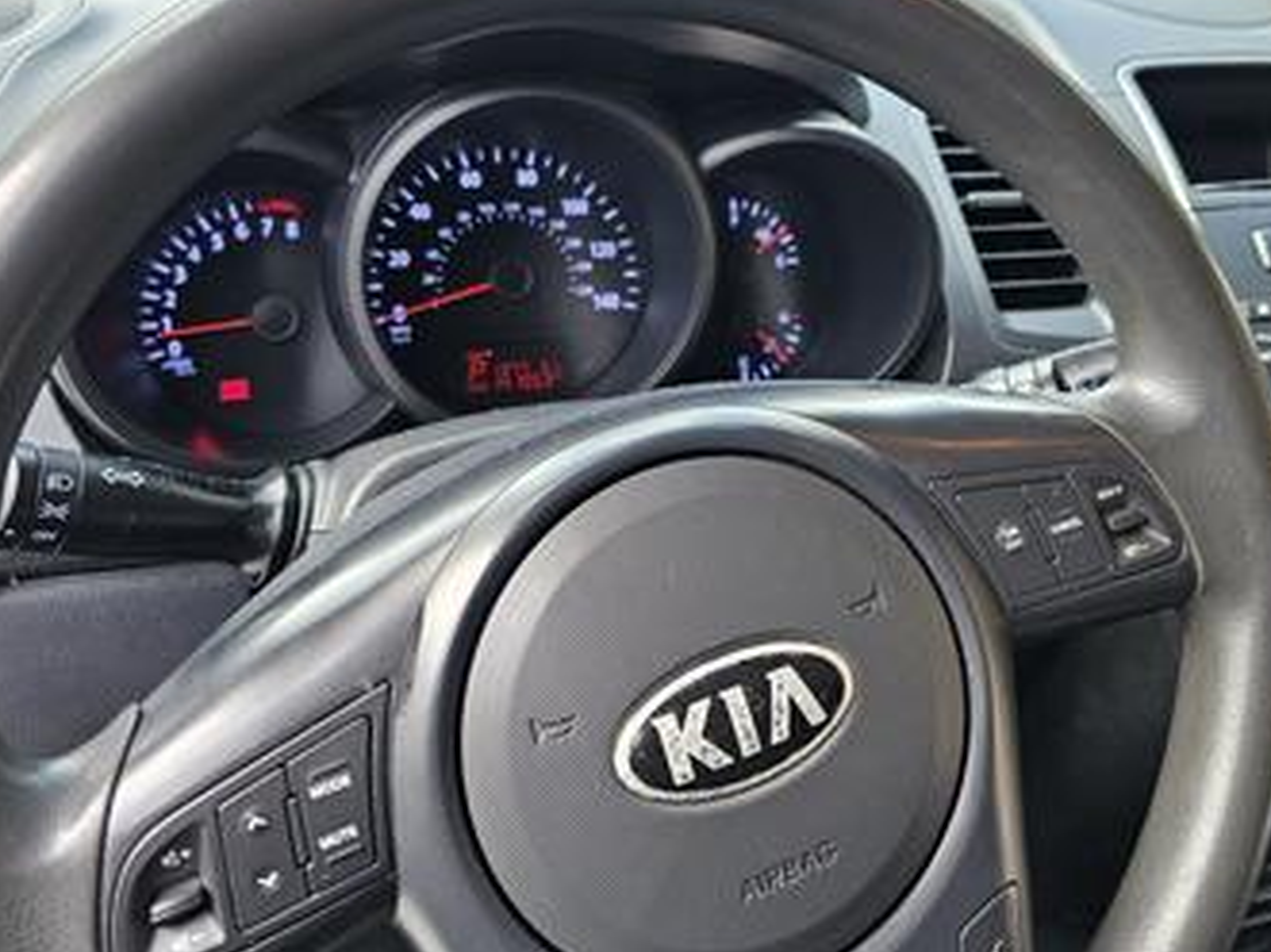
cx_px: 822
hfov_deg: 51.9
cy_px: 365
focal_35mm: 35
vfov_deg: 40.4
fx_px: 1285
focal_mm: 6.3
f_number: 1.7
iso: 160
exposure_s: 1/359
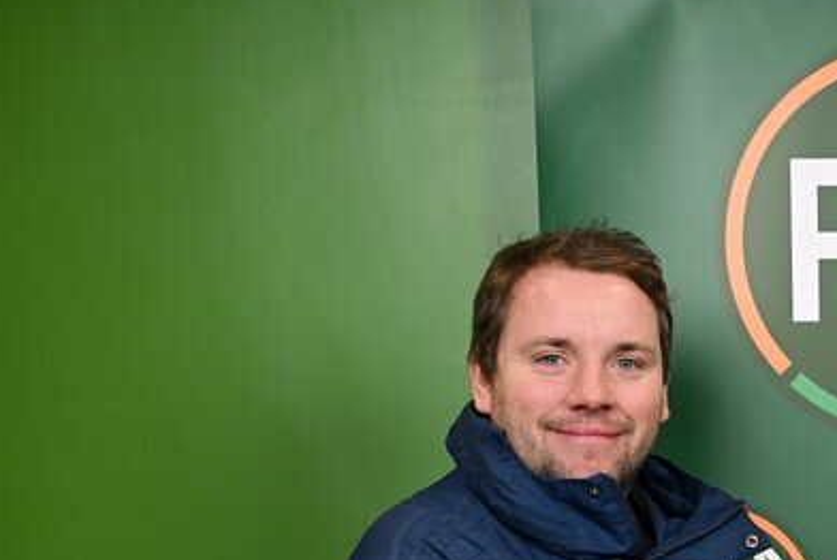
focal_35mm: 94
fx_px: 2187
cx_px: 942
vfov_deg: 14.1
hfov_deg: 20.6
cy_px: 704
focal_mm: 36
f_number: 4.5
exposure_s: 1/200
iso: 320
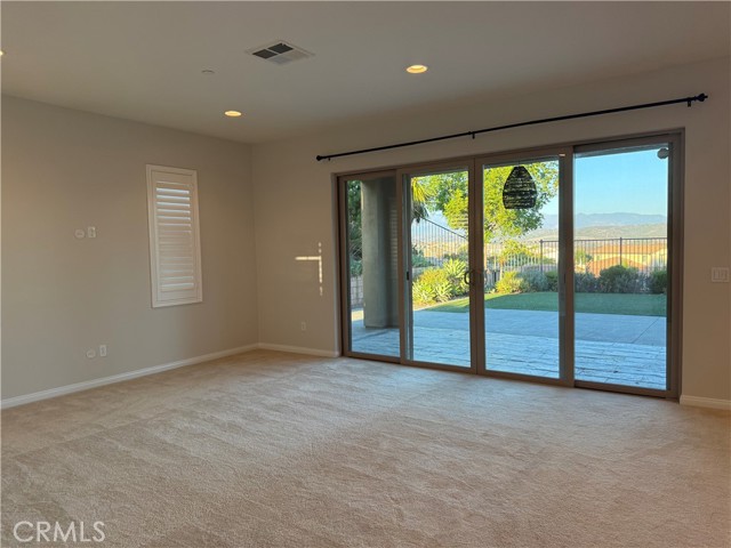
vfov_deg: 56.8
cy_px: 274
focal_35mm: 24
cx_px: 366
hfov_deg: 71.6
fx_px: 507
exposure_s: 1/235
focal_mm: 6.76
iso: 125
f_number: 1.78
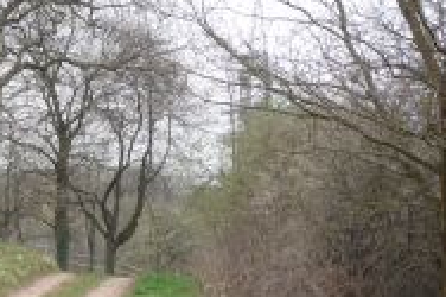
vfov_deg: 15.9
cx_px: -17
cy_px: 259
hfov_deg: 22.8
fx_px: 1052
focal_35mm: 85
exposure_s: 1/125
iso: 100
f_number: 4
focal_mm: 5.2
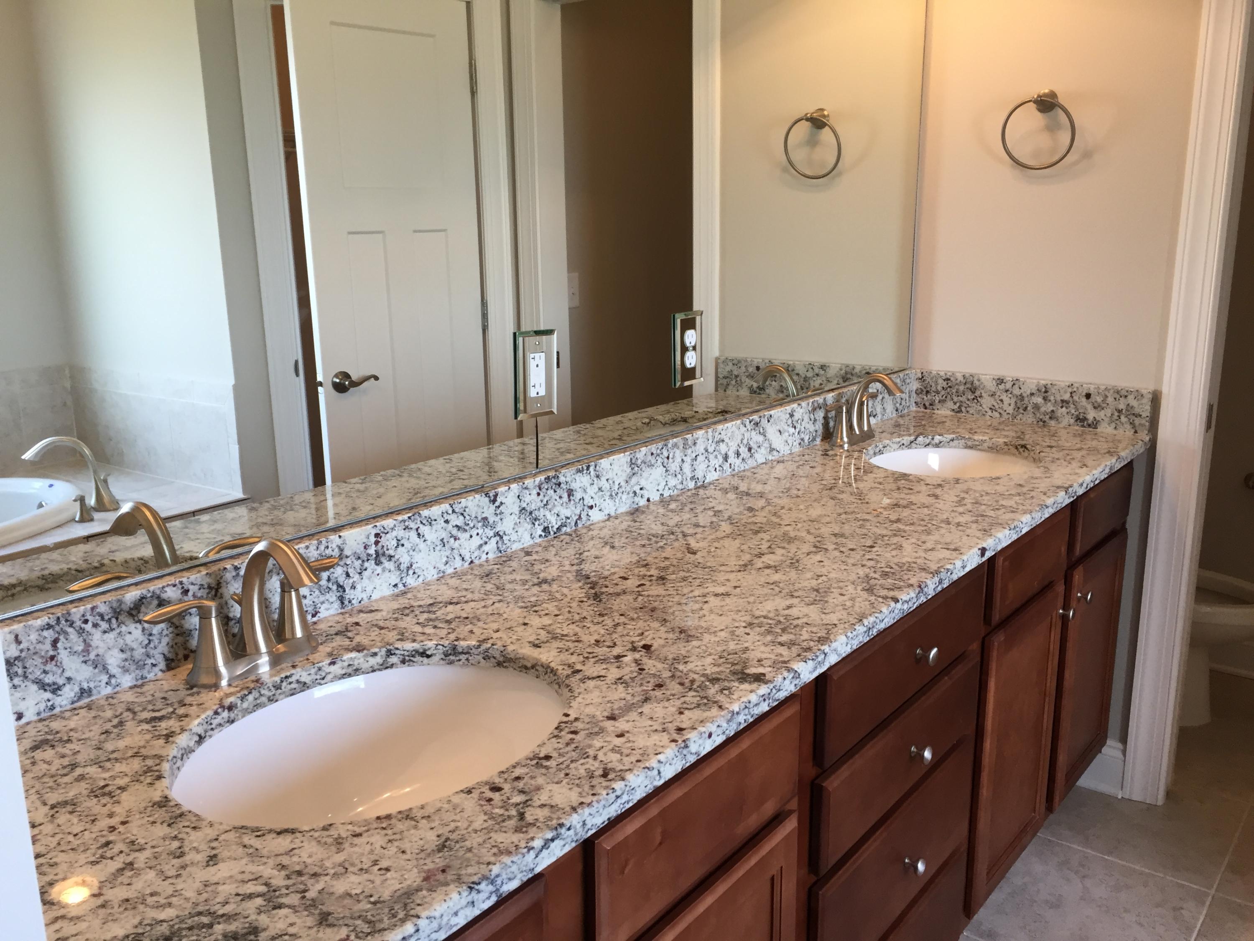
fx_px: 1051
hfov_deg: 61.7
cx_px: 627
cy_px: 470
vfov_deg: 48.2
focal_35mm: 29
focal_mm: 4.15
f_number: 2.2
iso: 40
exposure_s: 1/40
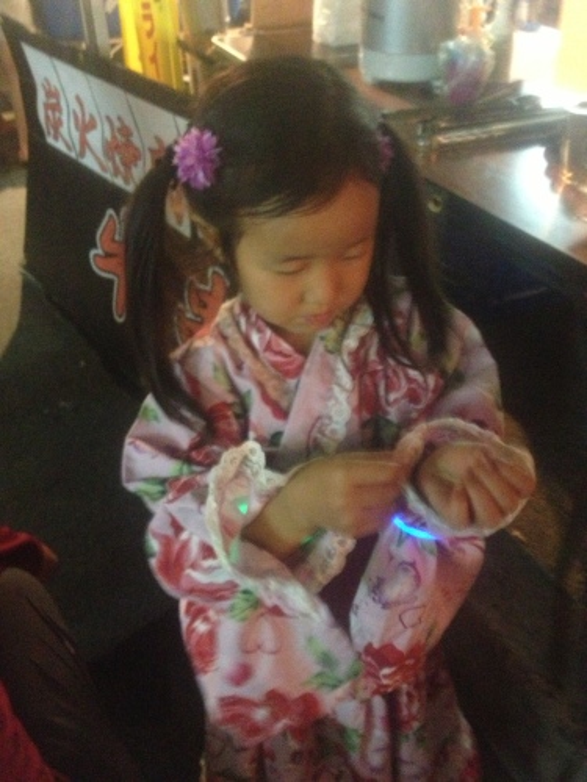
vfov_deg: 52.6
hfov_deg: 40.7
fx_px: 791
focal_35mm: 35
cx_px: 294
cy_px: 391
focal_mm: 4.28
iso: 800
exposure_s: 1/15
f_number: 2.4
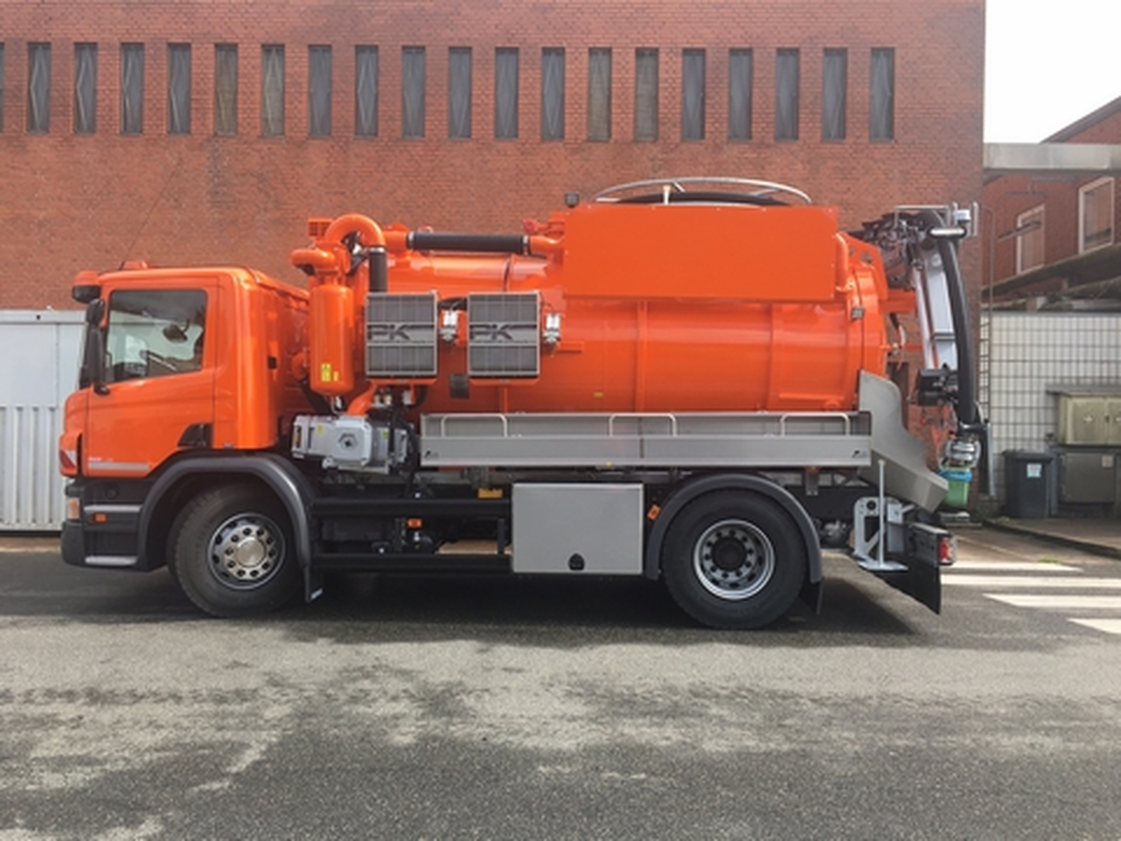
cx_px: 560
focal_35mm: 29
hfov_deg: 61.7
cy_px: 420
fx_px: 939
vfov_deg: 48.2
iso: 25
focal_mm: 4.15
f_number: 2.2
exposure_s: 1/472
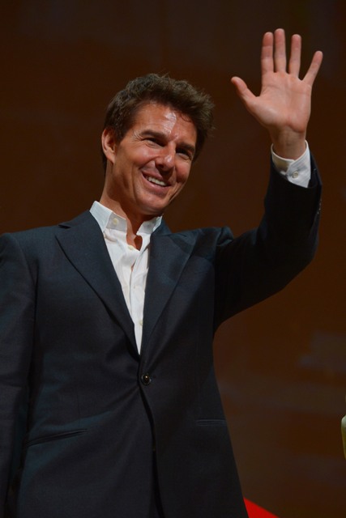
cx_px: 173
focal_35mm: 200
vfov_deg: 10.3
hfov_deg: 6.9
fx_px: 2882
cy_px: 259
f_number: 5.6
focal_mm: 200
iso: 1250
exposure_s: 1/640
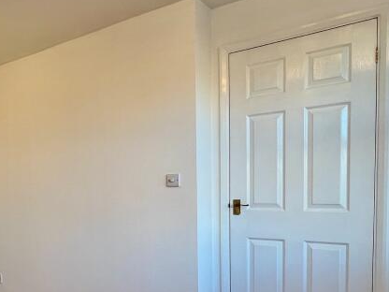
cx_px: 81
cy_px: 212
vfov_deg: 43.0
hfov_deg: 53.3
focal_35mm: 32
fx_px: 360
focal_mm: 1.57
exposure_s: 1/100
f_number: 1.8
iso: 50
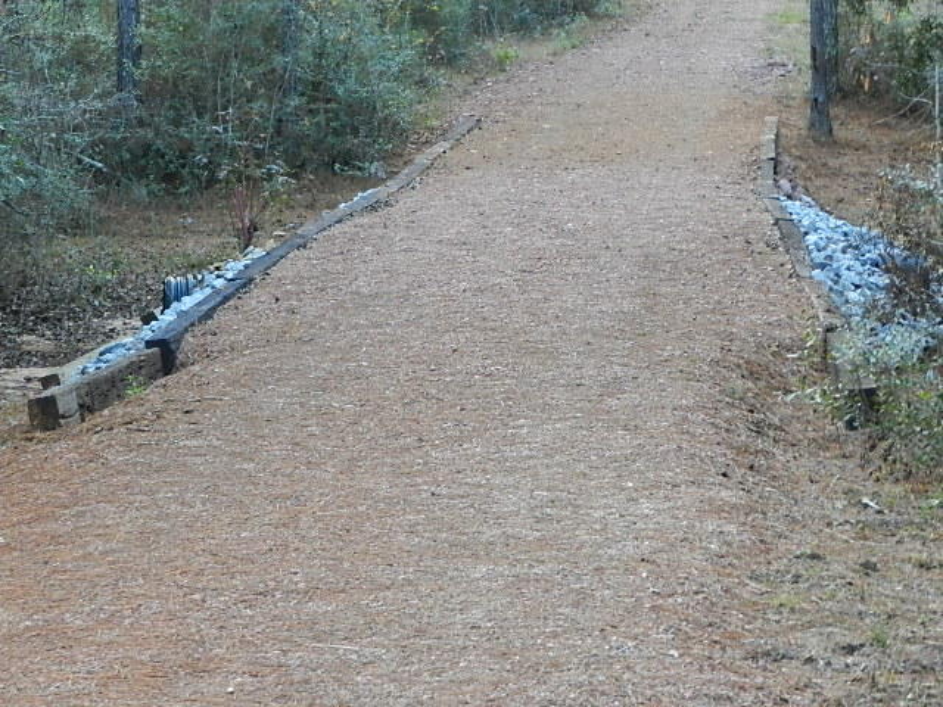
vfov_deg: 14.8
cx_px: 472
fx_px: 2724
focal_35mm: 100
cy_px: 354
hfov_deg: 19.6
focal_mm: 17.7
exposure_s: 1/6
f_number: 4.6
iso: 200
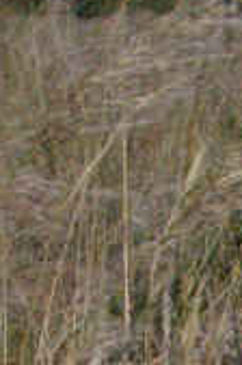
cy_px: 957
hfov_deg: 6.6
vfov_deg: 9.0
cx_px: 547
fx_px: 2015
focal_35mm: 199
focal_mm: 24
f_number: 22
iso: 3200
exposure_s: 1/1500
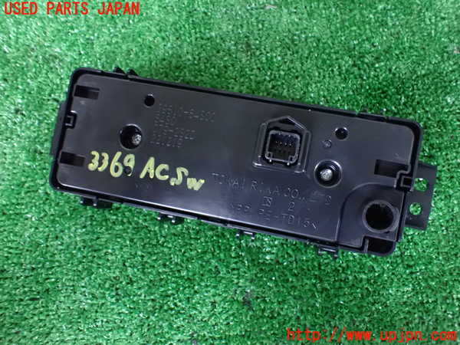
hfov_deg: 60.0
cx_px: 230
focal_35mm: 30
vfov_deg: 46.8
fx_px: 399
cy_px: 172
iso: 1600
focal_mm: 5.4
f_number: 2.3
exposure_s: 1/25
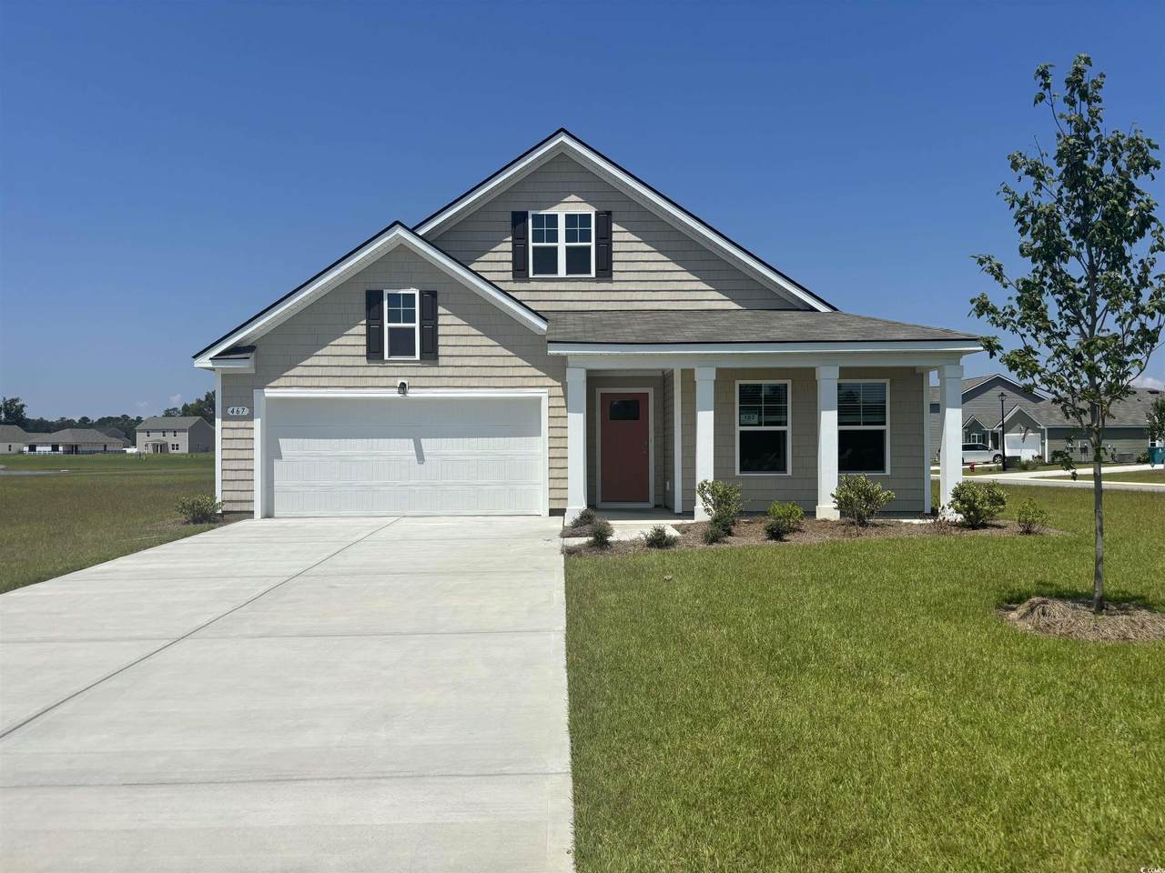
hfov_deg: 67.3
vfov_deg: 53.1
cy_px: 436
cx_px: 582
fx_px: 875
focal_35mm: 26
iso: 50
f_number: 1.6
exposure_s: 1/6711
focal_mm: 5.96
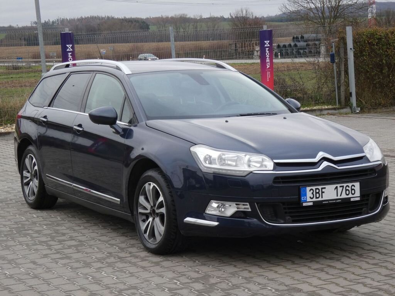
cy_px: 148
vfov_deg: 18.2
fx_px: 924
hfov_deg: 24.1
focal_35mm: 81
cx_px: 198
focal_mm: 14.5
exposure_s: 1/80
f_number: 5.6
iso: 160
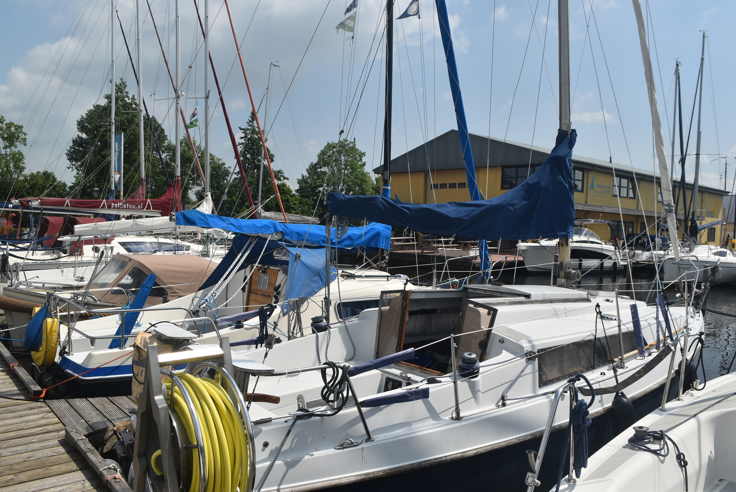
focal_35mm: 27
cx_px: 368
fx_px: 552
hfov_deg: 67.3
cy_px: 246
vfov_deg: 48.0
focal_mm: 18
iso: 200
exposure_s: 1/500
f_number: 11
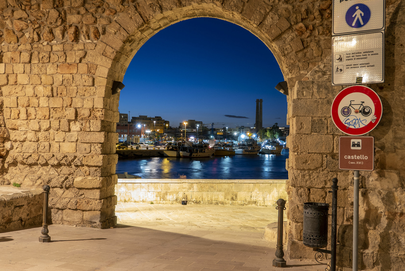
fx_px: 428
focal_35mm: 38
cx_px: 202
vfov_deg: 35.1
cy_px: 136
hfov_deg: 50.7
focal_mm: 17.2
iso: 200
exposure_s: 3.2
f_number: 4
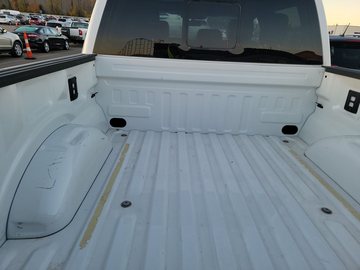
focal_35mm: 24
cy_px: 135
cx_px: 180
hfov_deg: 71.6
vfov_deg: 56.8
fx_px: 250
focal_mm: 6.7
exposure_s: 1/119
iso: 85
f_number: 1.8
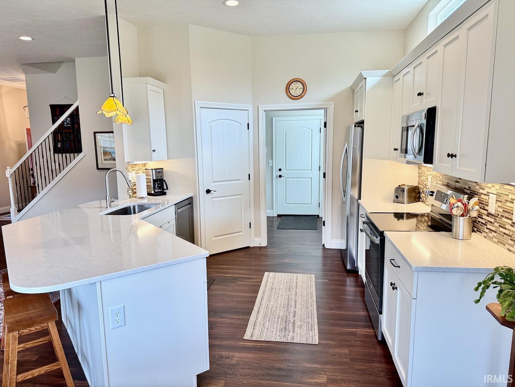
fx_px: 357
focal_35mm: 24
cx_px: 258
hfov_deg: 71.6
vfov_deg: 56.8
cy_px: 194
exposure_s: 1/173
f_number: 1.78
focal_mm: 6.76
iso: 200
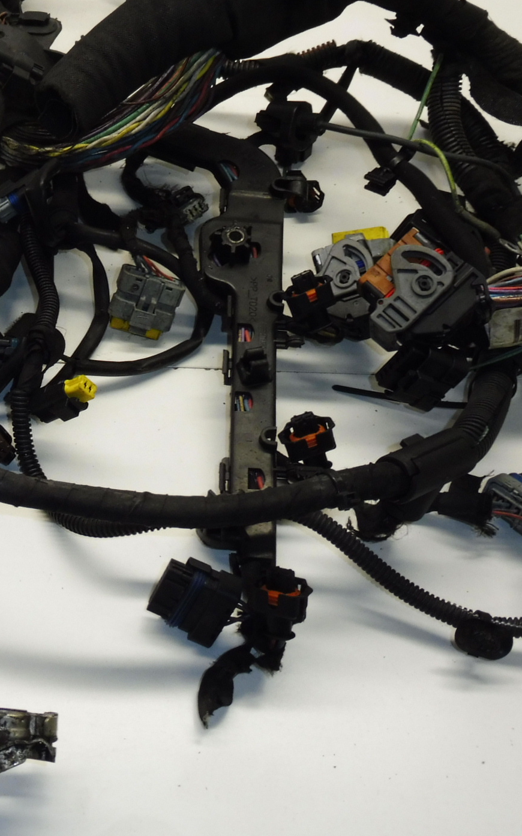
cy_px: 398
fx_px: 1207
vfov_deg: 38.2
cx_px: -8
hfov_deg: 23.3
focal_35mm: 53
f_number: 3.5
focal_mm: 6.1
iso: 200
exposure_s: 1/80
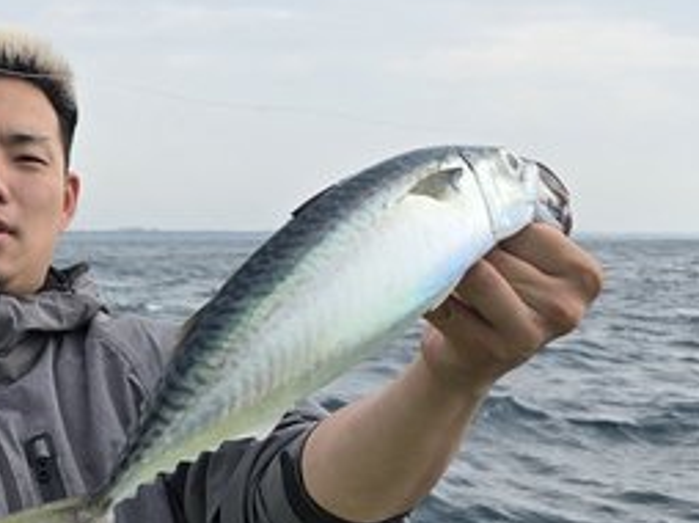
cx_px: -36
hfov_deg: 30.4
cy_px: 275
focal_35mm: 58
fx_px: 1170
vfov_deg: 25.2
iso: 12
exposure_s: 1/647
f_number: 1.7
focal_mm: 6.3
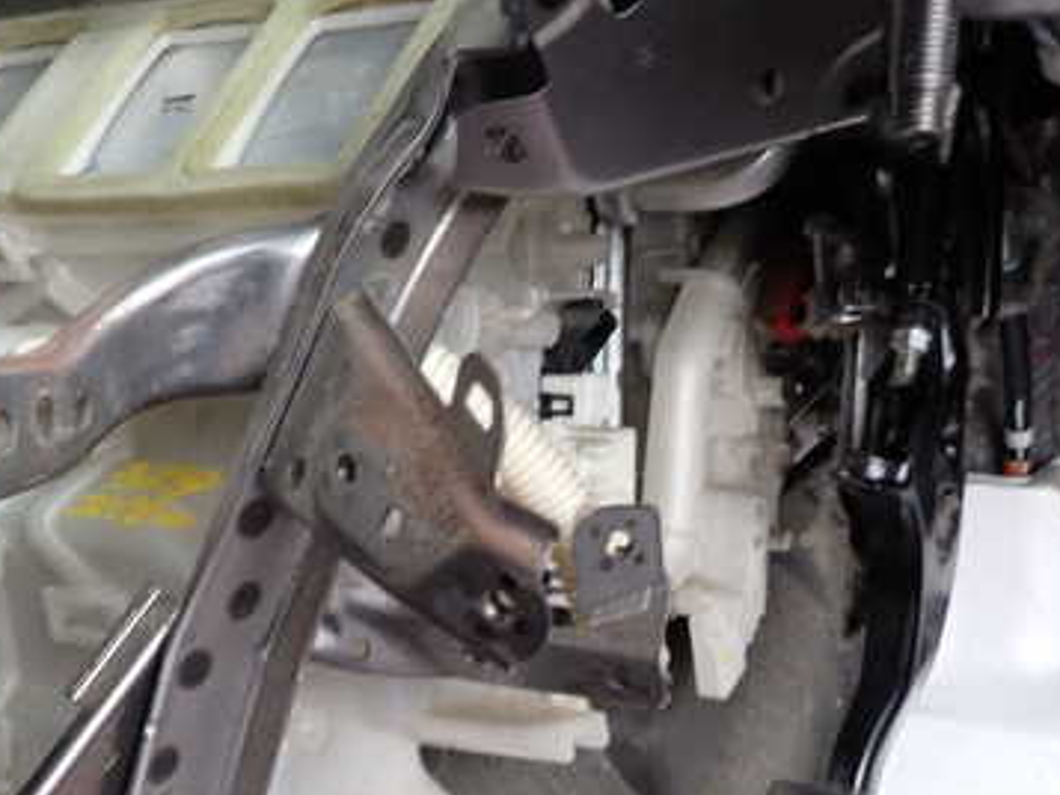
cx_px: 564
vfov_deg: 34.1
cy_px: 522
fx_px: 1287
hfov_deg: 44.8
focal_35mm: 42
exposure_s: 1/50
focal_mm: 4.5
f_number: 2
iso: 200
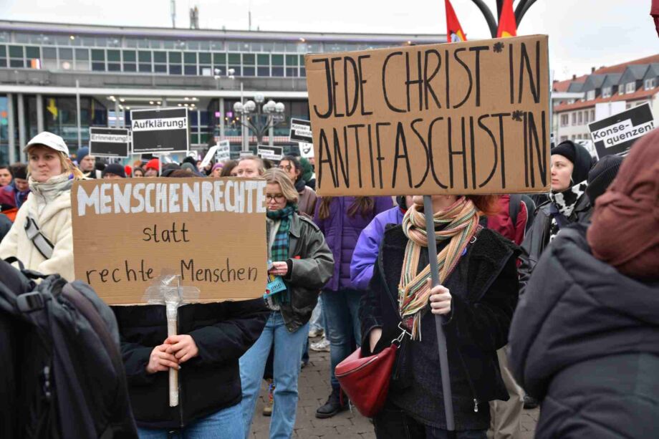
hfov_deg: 41.1
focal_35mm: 48
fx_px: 878
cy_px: 220
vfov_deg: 28.1
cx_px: 330
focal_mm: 48
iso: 560
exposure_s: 1/50
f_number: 7.1
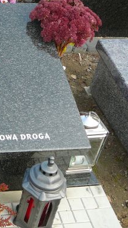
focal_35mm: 64
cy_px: 104
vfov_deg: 32.8
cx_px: -55
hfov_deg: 17.2
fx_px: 387
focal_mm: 5.2
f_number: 2.8
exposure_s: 1/125
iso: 80
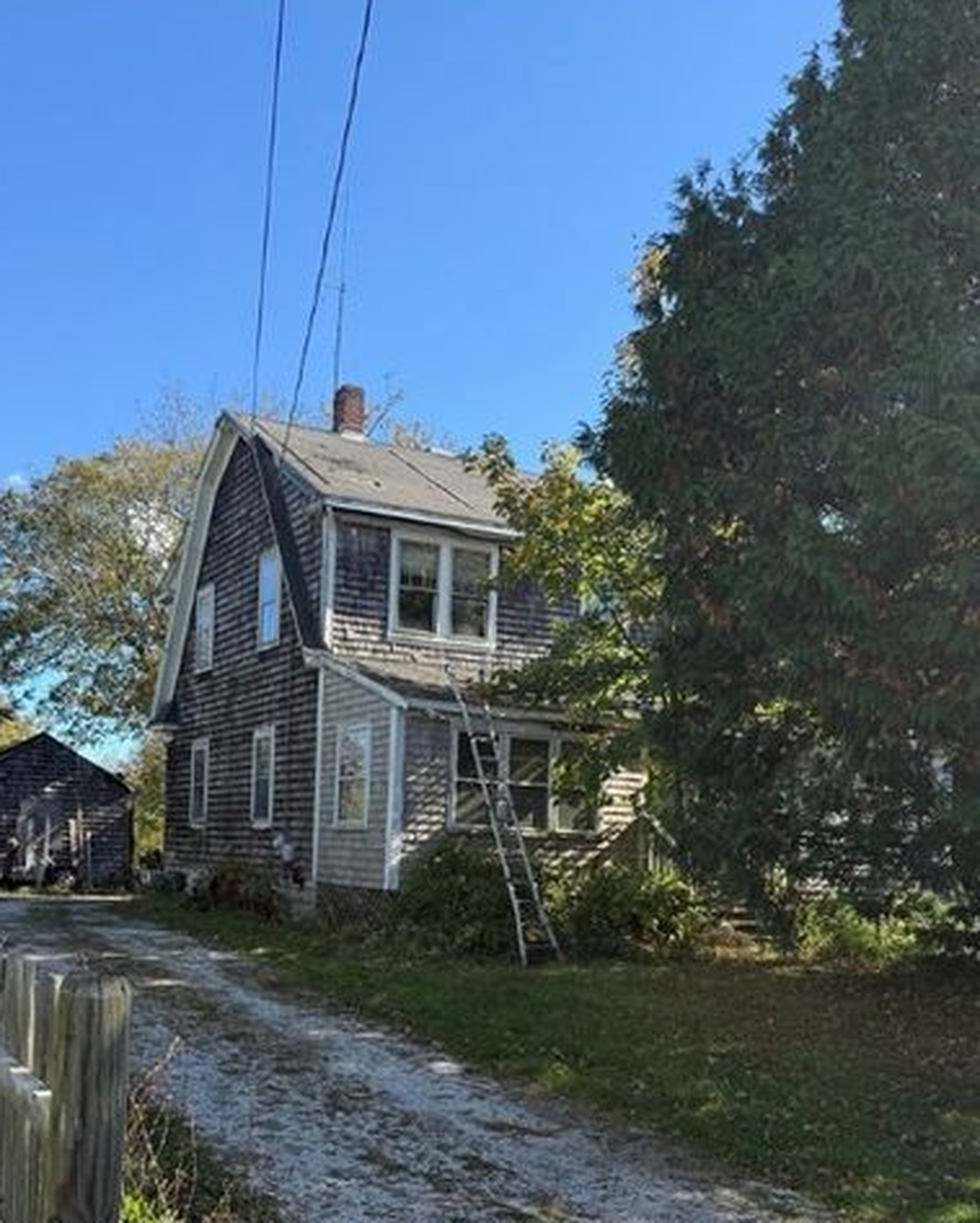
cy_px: 842
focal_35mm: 33
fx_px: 1195
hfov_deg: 44.1
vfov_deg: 52.8
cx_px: 346
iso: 80
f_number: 1.78
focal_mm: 6.76
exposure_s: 1/1812
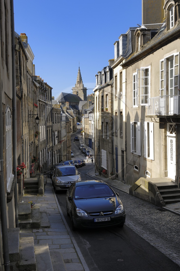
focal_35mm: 42
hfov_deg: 31.8
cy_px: 136
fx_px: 316
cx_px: 90
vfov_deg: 46.5
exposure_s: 1/60
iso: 100
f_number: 11
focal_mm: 28
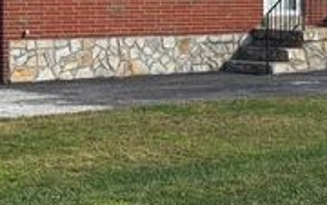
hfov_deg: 14.8
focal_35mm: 141
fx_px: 1258
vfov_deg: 9.2
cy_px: -24
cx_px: 120
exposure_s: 1/2611
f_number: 1.78
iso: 64
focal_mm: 6.76
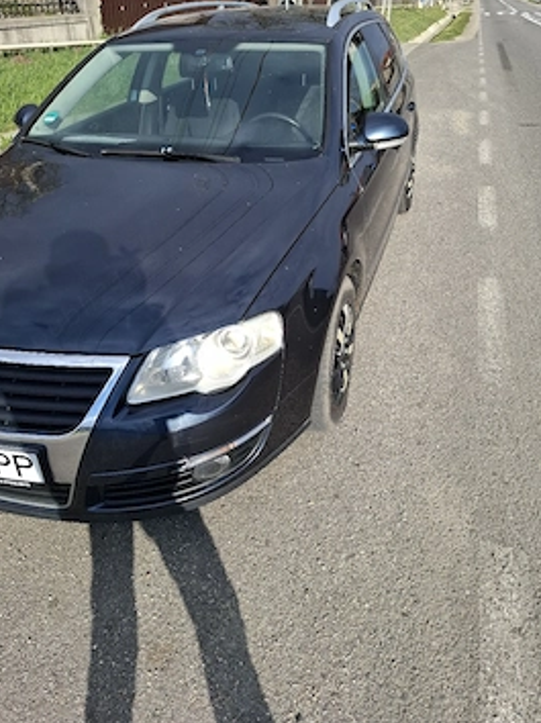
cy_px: 325
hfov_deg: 52.9
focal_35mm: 26
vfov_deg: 67.2
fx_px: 542
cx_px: 294
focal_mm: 5.54
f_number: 1.8
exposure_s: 1/1250
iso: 50
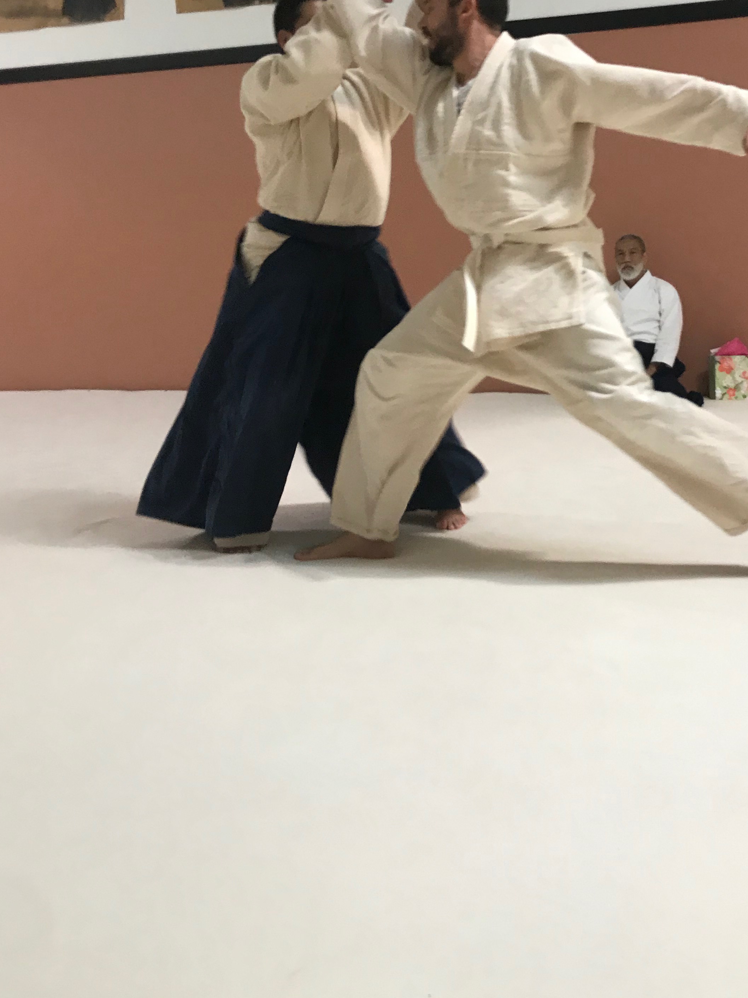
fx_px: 1152
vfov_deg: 46.2
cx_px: 489
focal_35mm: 40
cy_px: 346
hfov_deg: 35.7
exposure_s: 1/30
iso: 40
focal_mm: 3.99
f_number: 1.8
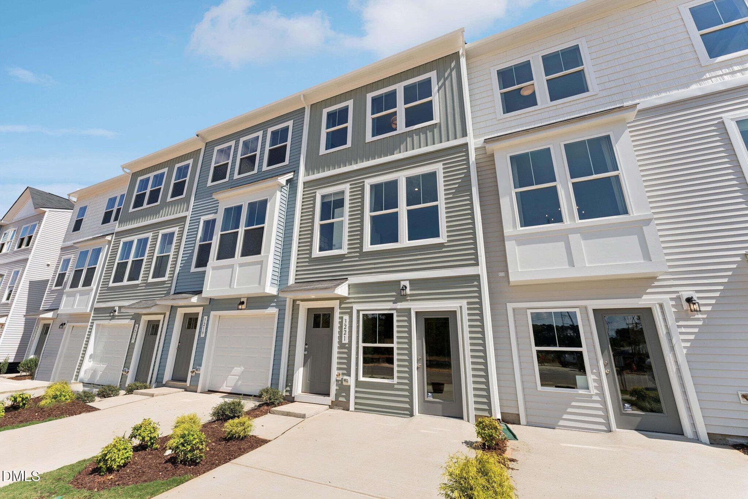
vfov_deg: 81.2
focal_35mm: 14
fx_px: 291
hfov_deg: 104.3
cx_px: 374
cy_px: 250
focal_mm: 14
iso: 100
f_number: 8
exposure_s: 1/400
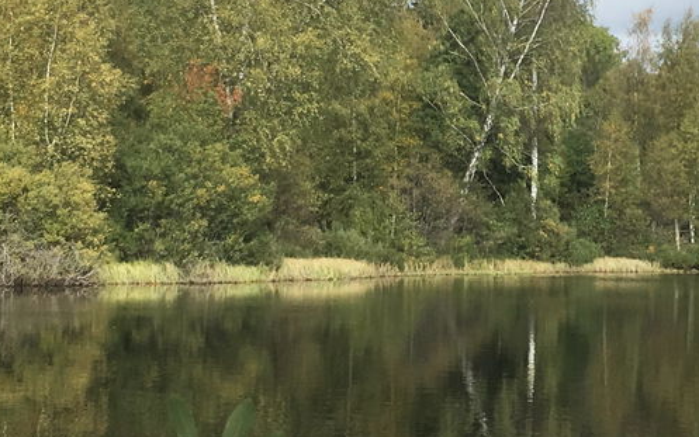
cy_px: 180
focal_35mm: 89
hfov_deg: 22.9
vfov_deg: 14.7
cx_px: 571
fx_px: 1696
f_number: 2.2
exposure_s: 1/864
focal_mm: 4.15
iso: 25
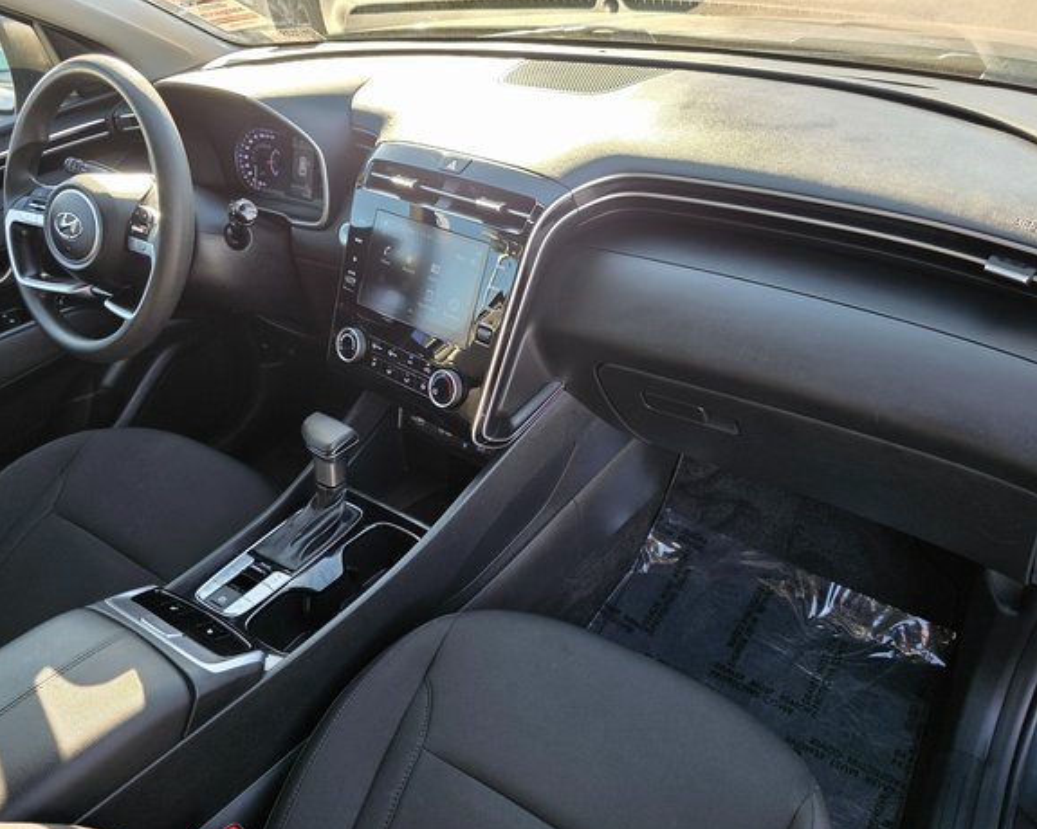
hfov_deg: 68.1
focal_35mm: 25
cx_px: 532
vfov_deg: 56.8
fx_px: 767
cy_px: 418
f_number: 1.7
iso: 64
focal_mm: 6.3
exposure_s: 1/180
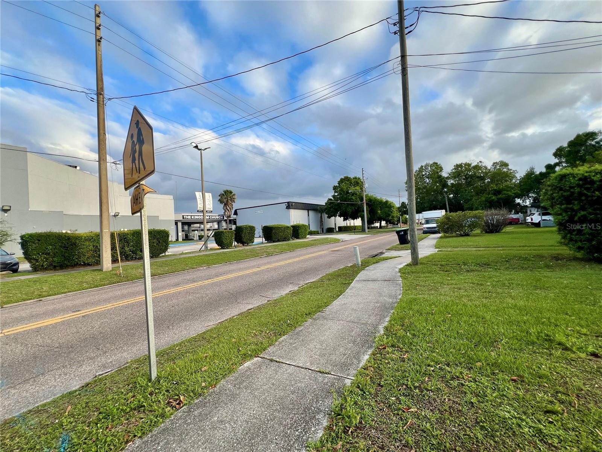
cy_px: 226
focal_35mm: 13
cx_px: 301
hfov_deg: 106.2
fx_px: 226
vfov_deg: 89.9
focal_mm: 1.57
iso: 32
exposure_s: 1/395
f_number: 1.8
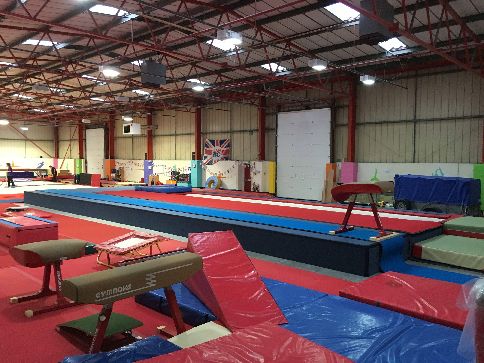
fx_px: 405
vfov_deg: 48.2
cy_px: 182
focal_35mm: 29
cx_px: 242
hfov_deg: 61.7
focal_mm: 4.15
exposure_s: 1/17
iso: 200
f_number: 2.2
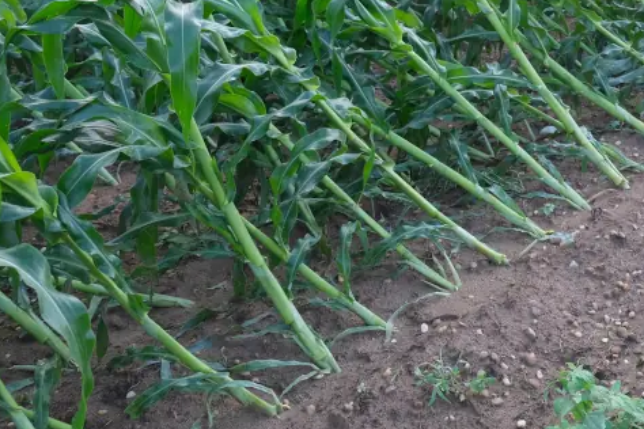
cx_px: 565
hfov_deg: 33.4
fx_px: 1020
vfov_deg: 22.7
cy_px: -16
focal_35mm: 57
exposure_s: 1/100
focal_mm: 18
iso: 160
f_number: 4
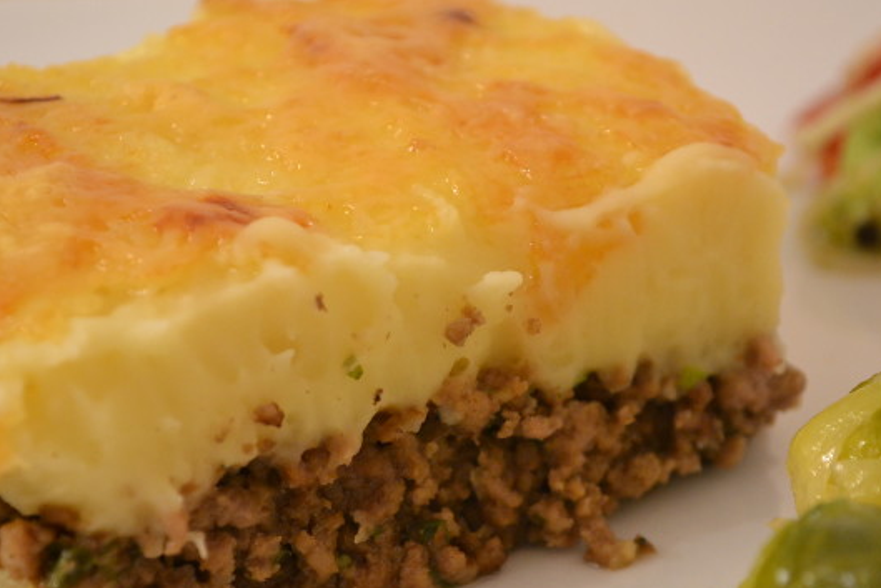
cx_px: 450
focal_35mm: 120
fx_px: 2931
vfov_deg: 11.4
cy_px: 371
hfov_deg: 17.1
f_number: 5.6
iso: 1600
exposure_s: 1/10
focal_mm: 55
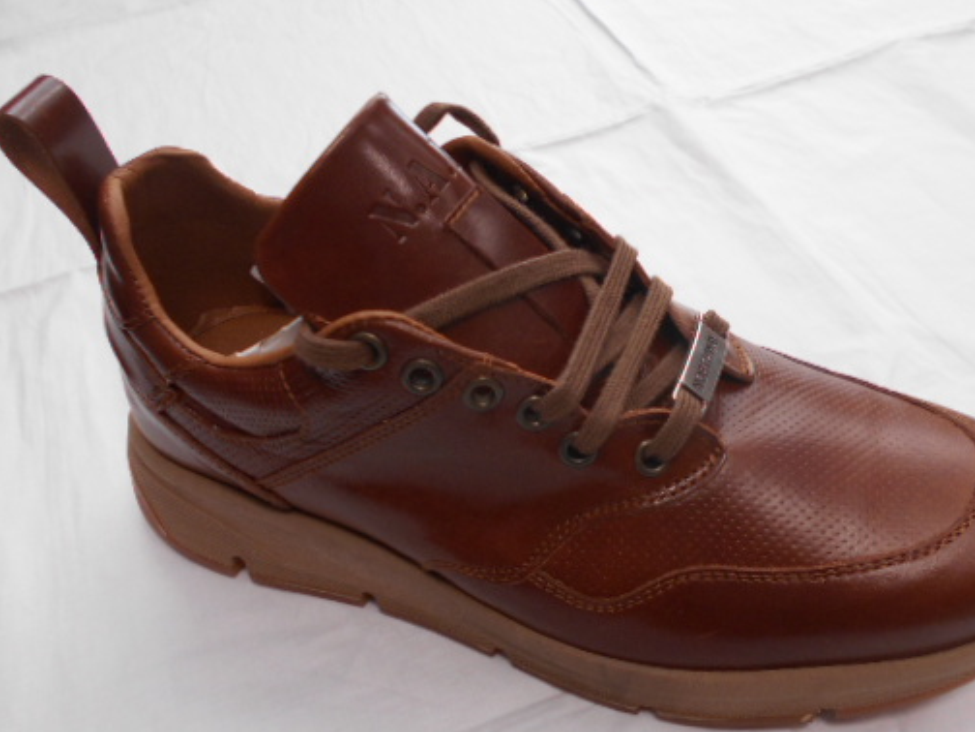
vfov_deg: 42.9
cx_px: 578
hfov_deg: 55.0
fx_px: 929
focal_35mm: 33
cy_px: 393
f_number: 3.2
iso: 110
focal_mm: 4.6
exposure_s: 1/30
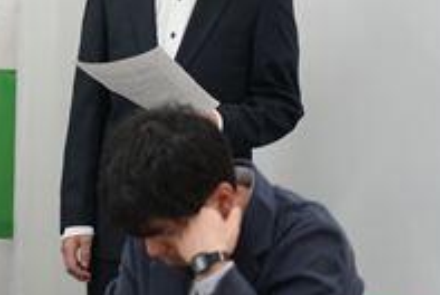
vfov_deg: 4.3
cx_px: -181
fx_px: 3905
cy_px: -22
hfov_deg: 6.4
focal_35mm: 319
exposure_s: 1/125
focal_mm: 105
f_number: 4
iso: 640
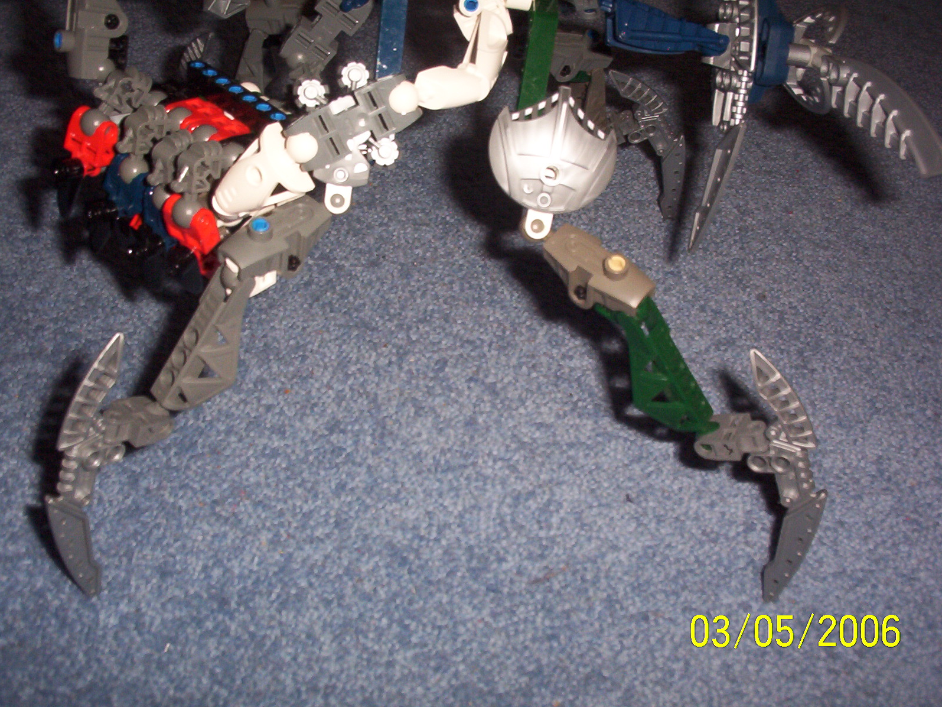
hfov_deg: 46.8
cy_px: 357
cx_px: 467
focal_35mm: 40
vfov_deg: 36.0
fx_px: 1088
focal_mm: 6
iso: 140
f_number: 4.5
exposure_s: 1/30
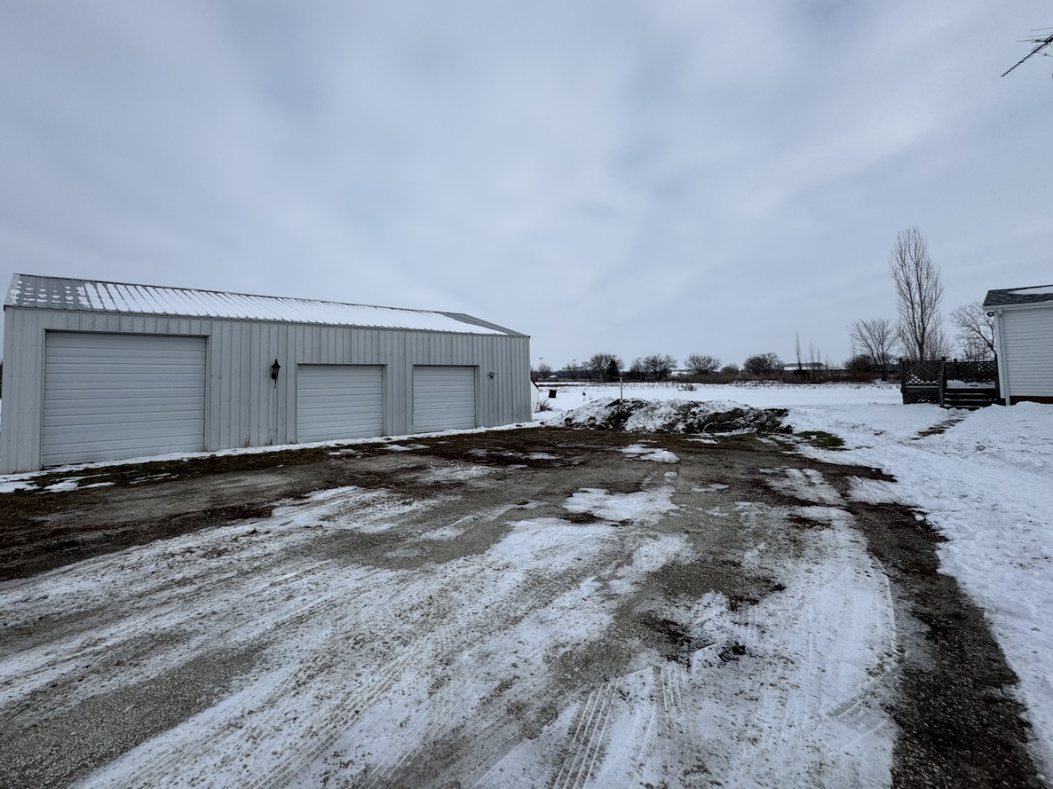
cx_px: 452
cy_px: 348
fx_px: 517
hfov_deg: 90.5
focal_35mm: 17
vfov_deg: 74.4
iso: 40
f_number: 2.2
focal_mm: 2.22
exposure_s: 1/3906
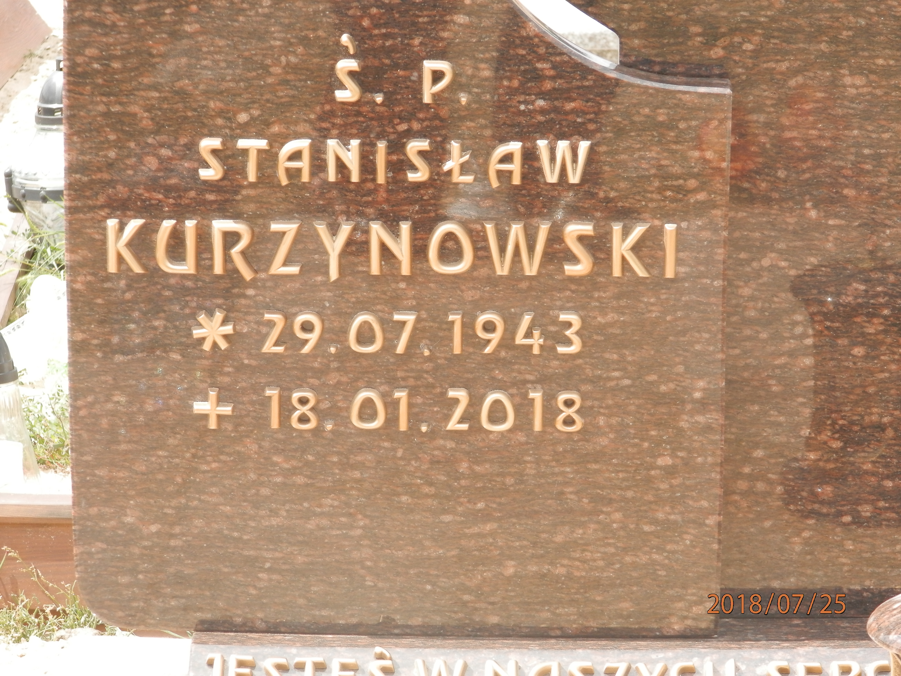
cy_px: 338
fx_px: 3982
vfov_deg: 9.7
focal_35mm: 153
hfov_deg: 12.9
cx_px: 450
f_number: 4.9
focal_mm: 27.4
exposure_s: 1/200
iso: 125
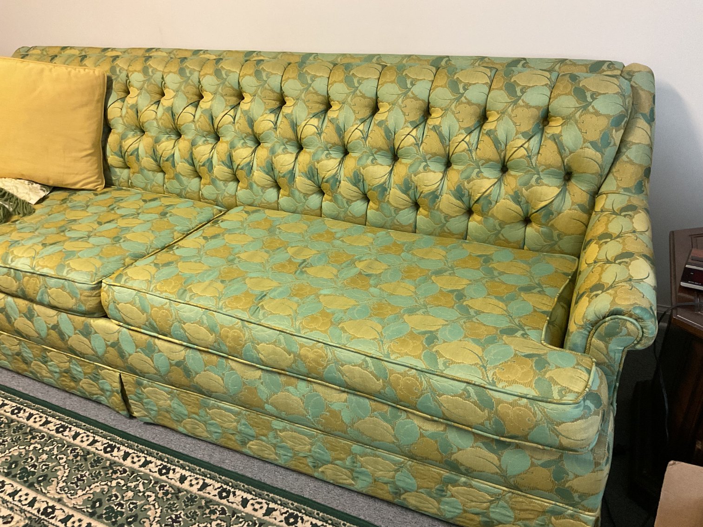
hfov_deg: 61.7
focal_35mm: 29
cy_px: 264
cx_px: 352
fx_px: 589
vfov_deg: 48.2
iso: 250
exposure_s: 1/60
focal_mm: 3
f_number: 1.8
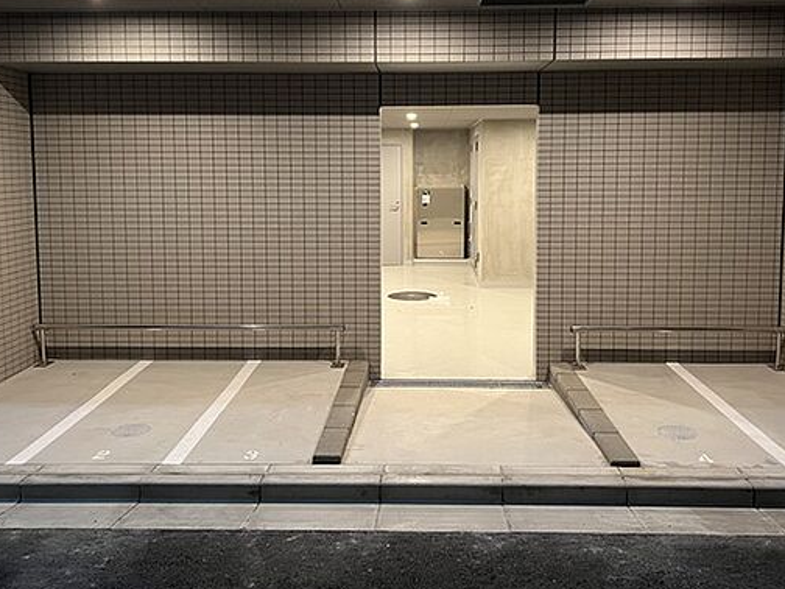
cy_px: 224
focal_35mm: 33
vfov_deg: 42.7
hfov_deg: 55.3
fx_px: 748
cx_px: 402
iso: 400
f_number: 1.5
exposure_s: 1/33
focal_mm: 5.7
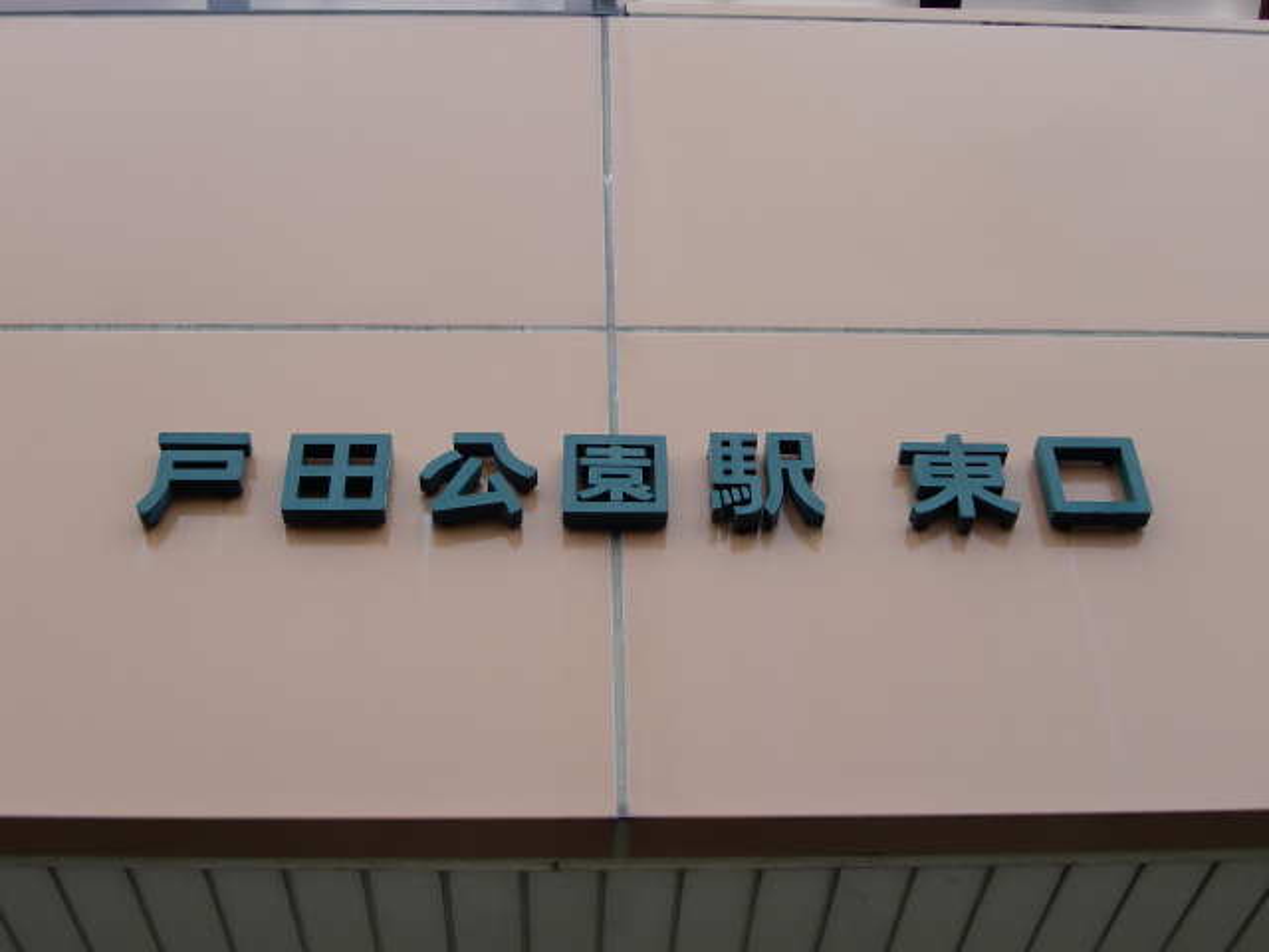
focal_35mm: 46
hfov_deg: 41.2
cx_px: 634
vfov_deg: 31.5
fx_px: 1686
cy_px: 476
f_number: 3.3
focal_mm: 8.2
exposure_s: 1/125
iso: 64
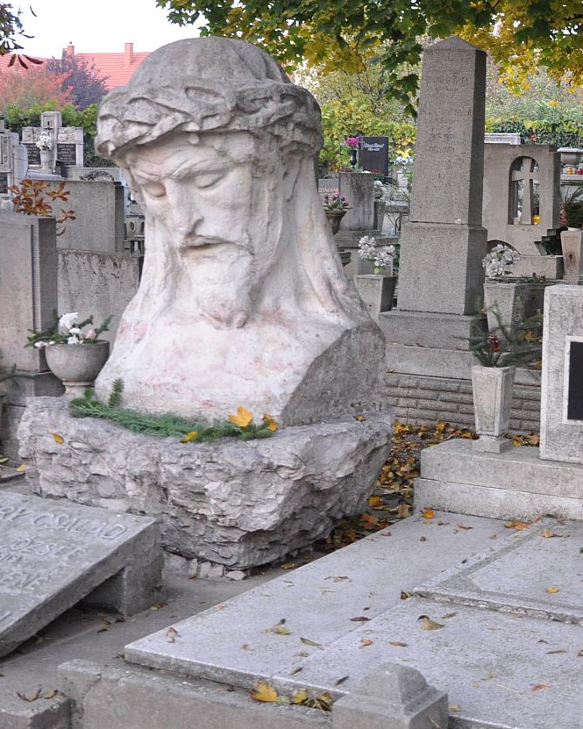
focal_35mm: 67
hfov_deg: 22.4
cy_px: 403
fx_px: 1445
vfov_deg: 28.3
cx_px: 493
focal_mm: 22
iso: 1250
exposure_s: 1/80
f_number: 4.5
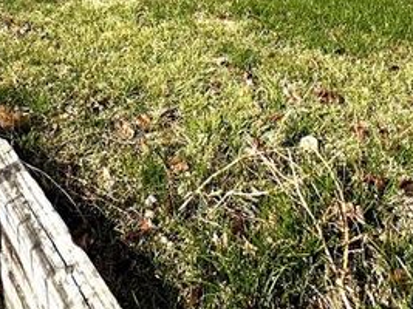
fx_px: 417
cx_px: 144
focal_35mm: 35
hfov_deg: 51.8
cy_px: -106
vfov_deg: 30.6
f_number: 2.2
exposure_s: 1/3906
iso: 40
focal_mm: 2.22
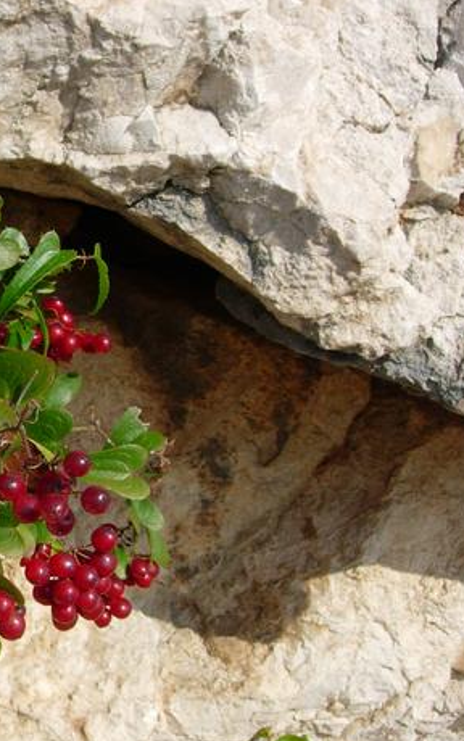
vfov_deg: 29.4
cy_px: 367
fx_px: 1415
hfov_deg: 17.8
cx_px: -82
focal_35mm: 70
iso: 64
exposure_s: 1/645
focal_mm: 7.8
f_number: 4.8
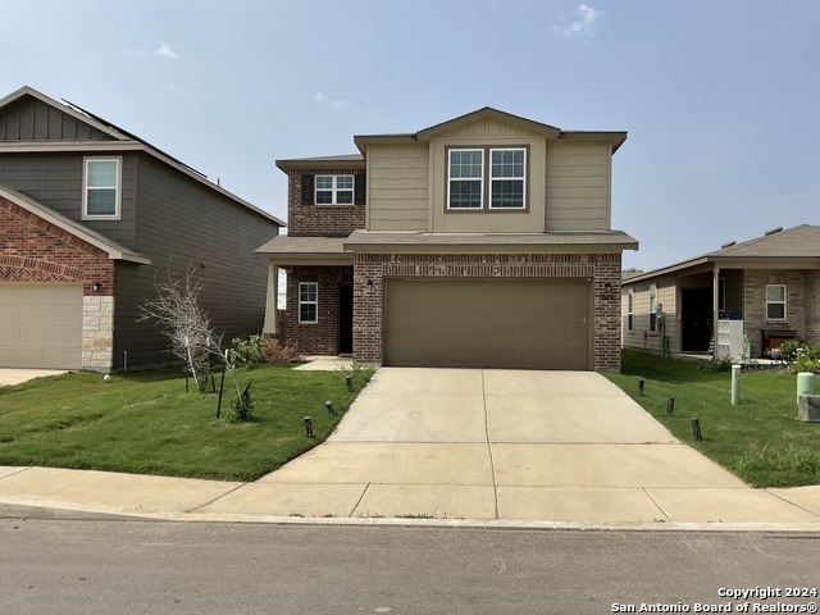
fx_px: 687
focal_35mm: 29
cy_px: 308
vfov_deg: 48.2
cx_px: 410
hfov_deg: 61.7
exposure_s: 1/3322
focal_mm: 3
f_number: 1.8
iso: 20
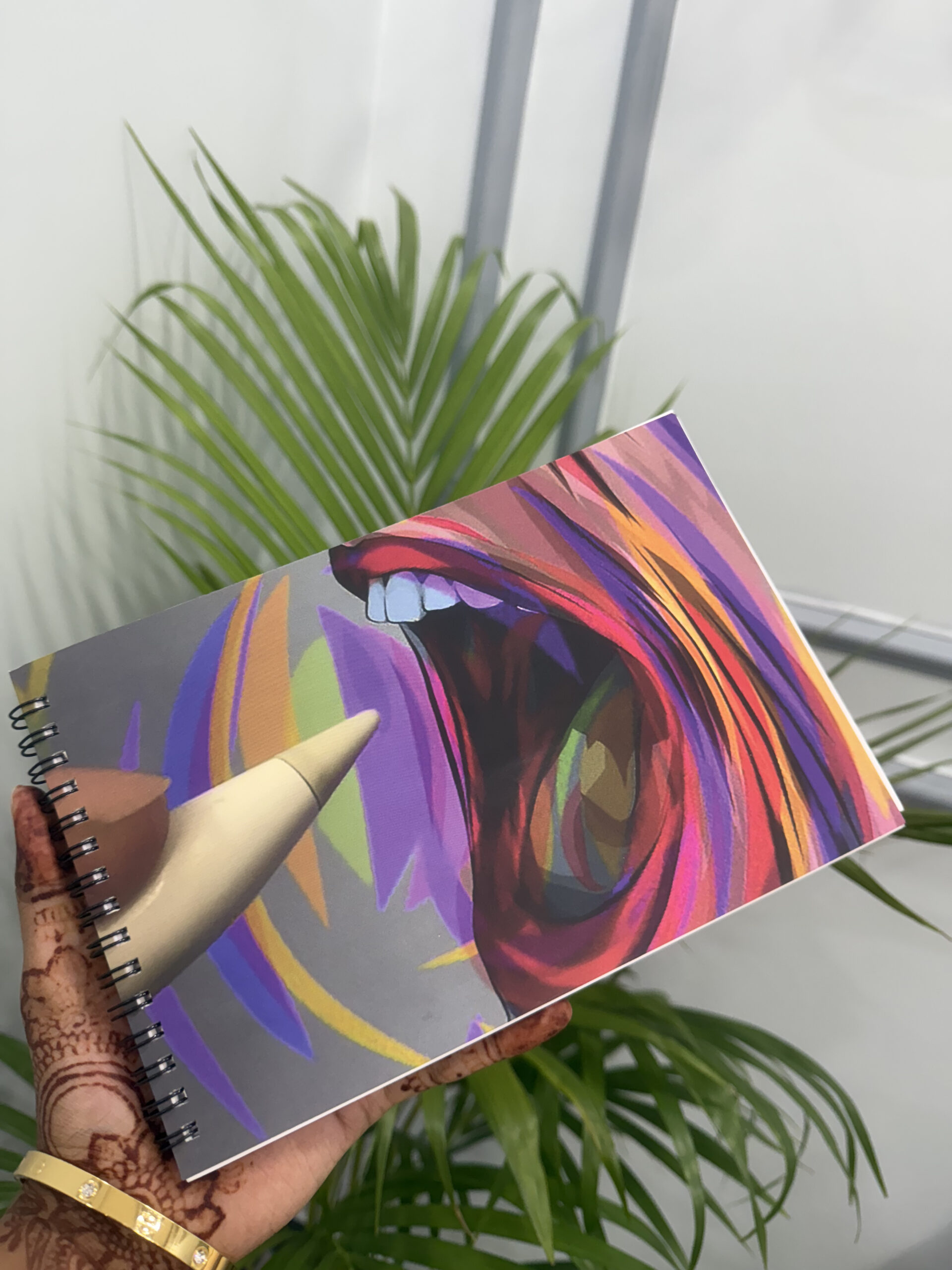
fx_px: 880
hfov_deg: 56.8
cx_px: 476
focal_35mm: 24
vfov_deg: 71.6
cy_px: 635
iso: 200
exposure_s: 1/100
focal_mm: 6.76
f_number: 1.78
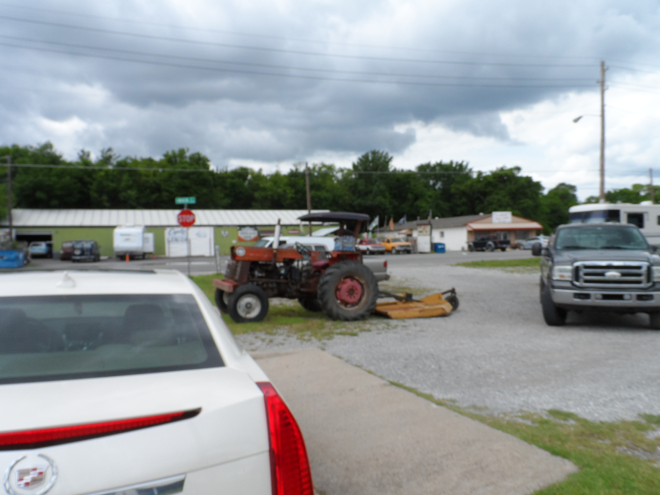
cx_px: 331
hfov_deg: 67.3
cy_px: 246
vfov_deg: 53.1
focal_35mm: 26
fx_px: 496
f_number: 4.5
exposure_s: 1/350
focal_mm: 4
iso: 80
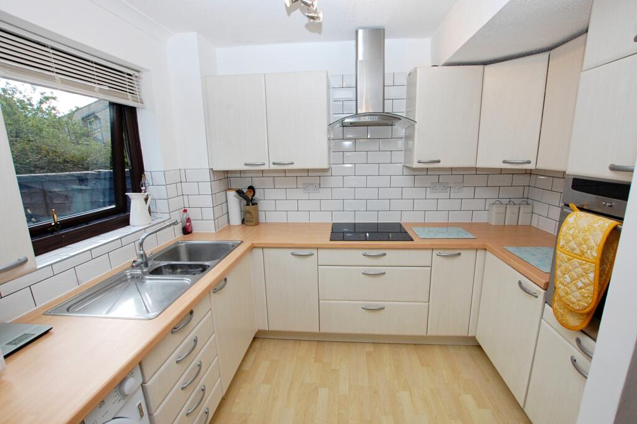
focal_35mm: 15
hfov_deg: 100.4
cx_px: 318
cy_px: 212
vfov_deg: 77.2
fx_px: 265
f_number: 8
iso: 800
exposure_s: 1/250
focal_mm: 10
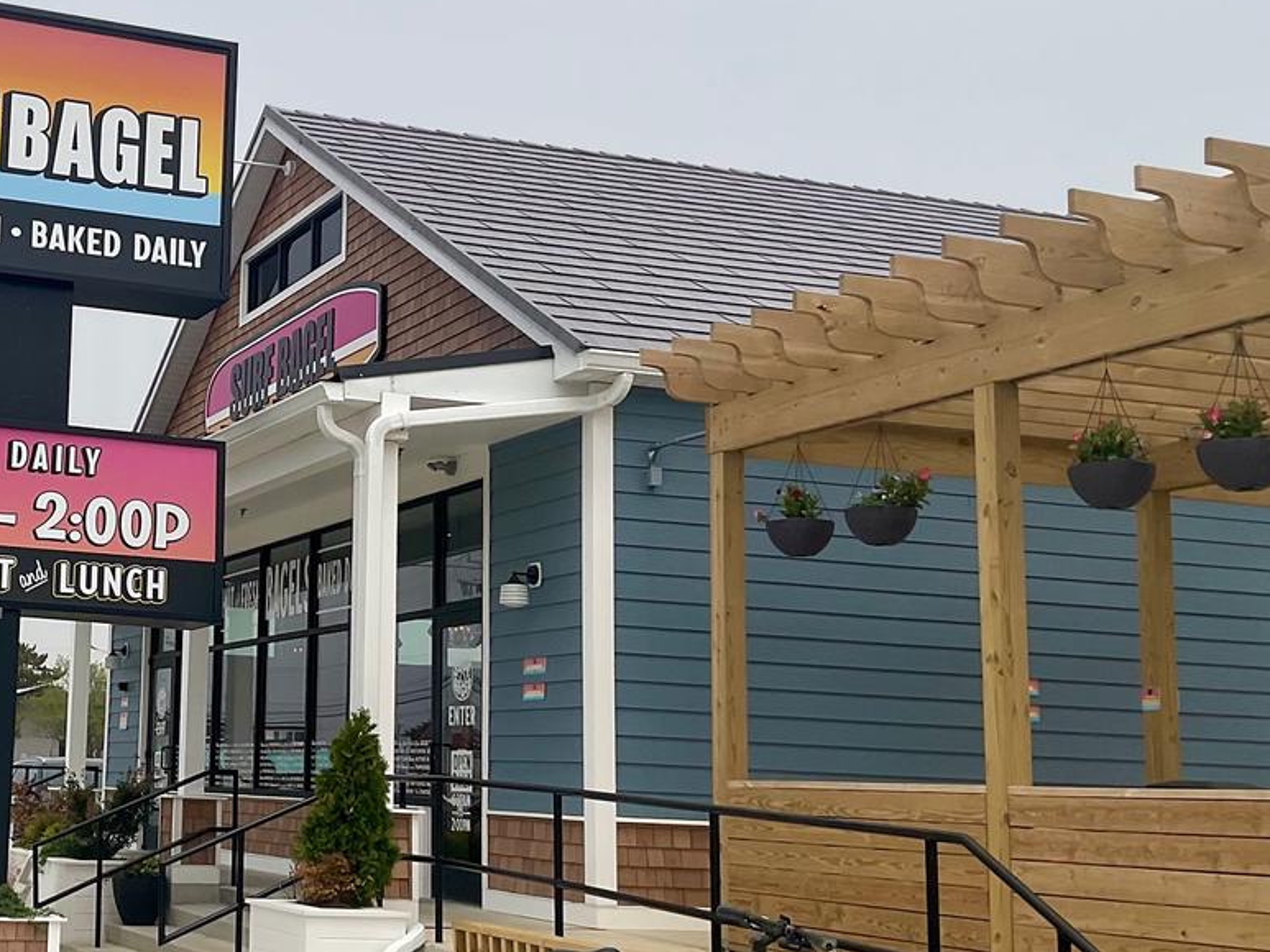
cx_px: 179
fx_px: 1981
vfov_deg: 27.0
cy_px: 448
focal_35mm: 54
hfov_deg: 34.0
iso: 16
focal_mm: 3
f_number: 1.8
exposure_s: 1/4405
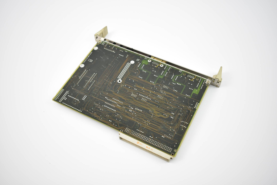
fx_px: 285
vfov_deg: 36.0
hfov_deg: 51.8
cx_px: 136
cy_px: 91
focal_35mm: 37
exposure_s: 1/40
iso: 160
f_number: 4
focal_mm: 24
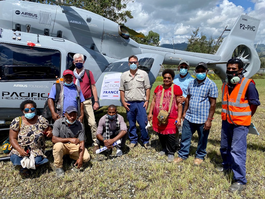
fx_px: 199
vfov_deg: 53.1
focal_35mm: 26
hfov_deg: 67.3
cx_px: 132
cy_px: 100
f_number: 1.8
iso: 32
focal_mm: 4.25
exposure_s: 1/2890
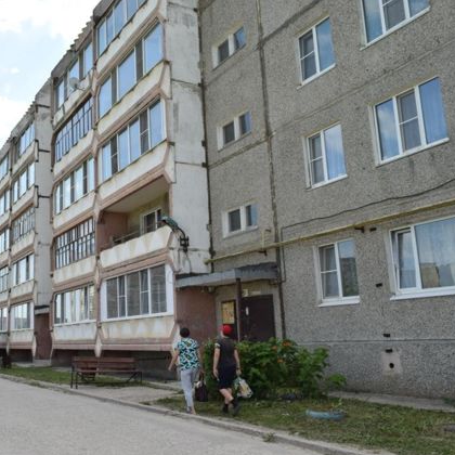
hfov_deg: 46.6
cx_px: 156
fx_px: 520
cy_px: 230
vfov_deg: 47.2
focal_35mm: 35
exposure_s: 1/200
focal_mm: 18
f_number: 9
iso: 100
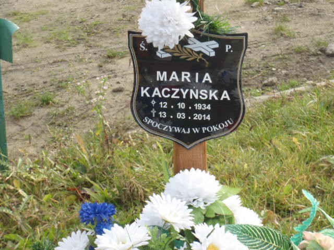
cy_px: 125
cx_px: 167
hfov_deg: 19.3
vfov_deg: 14.5
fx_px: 984
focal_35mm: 102
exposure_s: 1/100
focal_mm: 18.2
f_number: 5.1
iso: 125
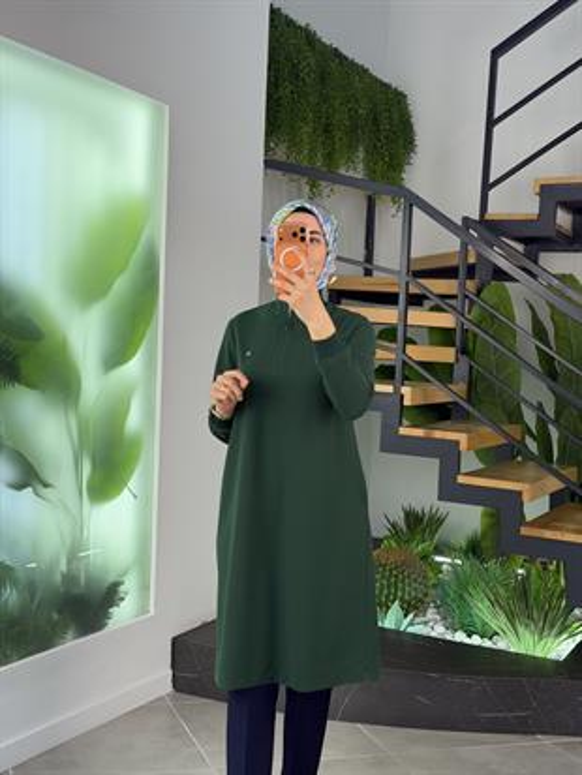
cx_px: 291
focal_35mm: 48
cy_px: 388
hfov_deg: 30.3
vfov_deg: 39.6
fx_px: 1075
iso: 80
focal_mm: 6.76
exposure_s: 1/178
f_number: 1.78
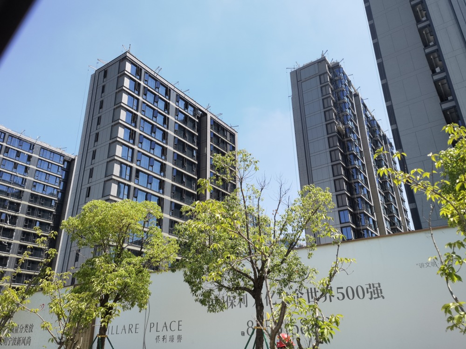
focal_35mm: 27
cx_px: 233
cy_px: 174
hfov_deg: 65.3
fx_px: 363
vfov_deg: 51.4
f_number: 1.9
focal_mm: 6.67
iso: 50
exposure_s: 1/2222
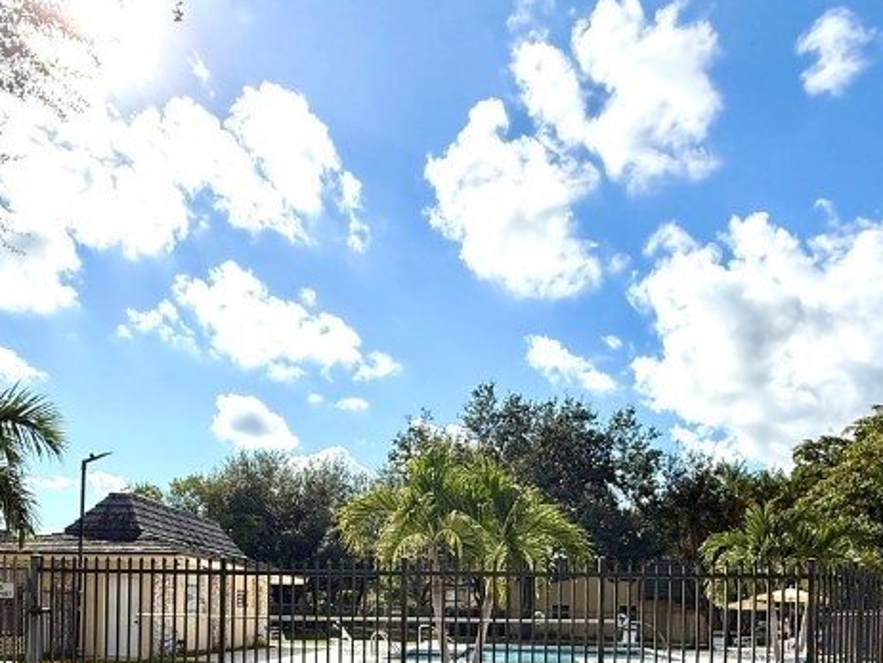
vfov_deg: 41.0
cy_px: 629
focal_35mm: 31
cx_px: 396
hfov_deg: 58.2
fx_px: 791
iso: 64
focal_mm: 2.22
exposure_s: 1/5155
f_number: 2.2
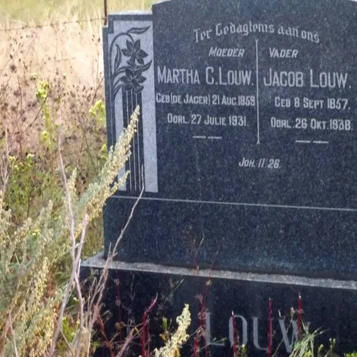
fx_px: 1330
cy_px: 178
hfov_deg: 15.3
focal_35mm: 114
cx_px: 237
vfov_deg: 15.3
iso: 400
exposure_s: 1/8
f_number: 5.2
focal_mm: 17.1
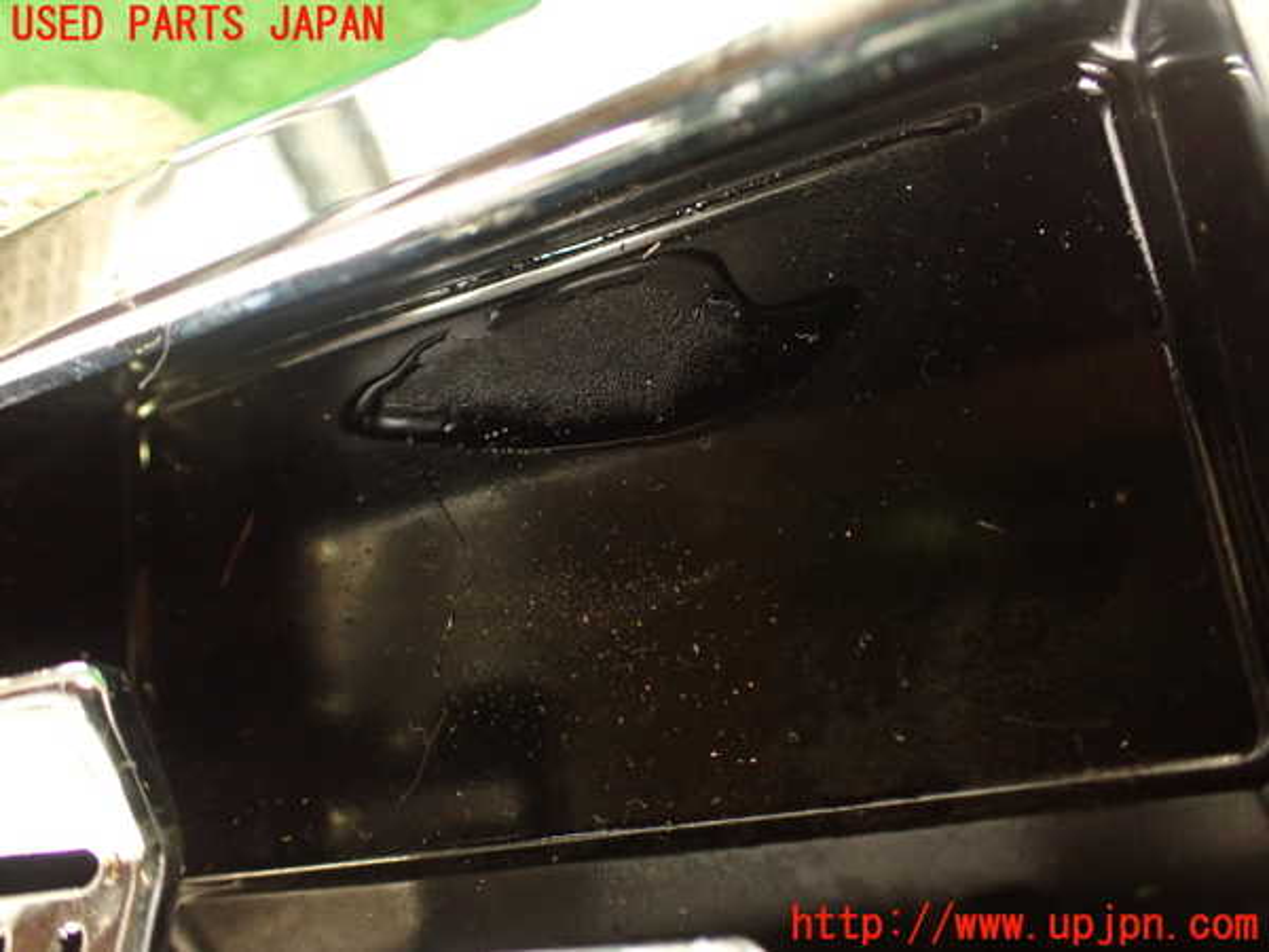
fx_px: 1100
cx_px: 634
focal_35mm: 30
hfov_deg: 60.0
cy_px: 476
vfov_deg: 46.8
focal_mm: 5.4
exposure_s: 1/30
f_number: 2.3
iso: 640
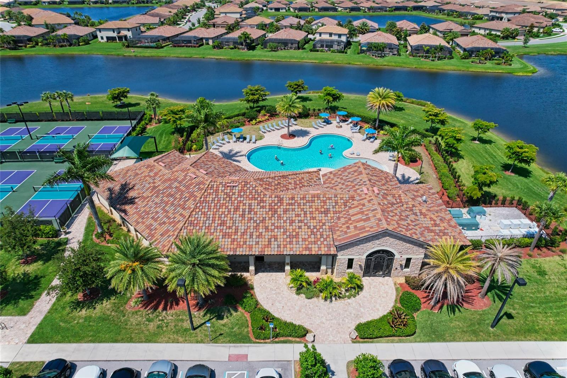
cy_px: 189
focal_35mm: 22
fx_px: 346
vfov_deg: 57.2
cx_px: 284
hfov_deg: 78.6
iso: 130
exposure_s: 1/2500
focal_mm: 8.4
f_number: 2.8
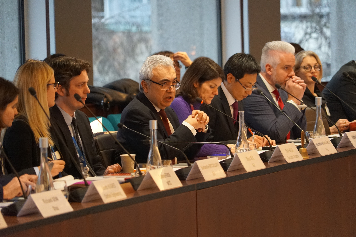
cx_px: 178
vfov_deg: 5.7
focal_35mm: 240
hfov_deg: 8.6
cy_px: 118
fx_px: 2375
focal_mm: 240
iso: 10000
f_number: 6.3
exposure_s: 1/250
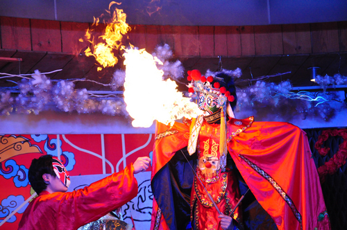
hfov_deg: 19.5
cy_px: 115
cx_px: 174
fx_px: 1011
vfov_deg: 13.0
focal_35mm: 105
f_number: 5.3
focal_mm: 70
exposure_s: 1/800
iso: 3200
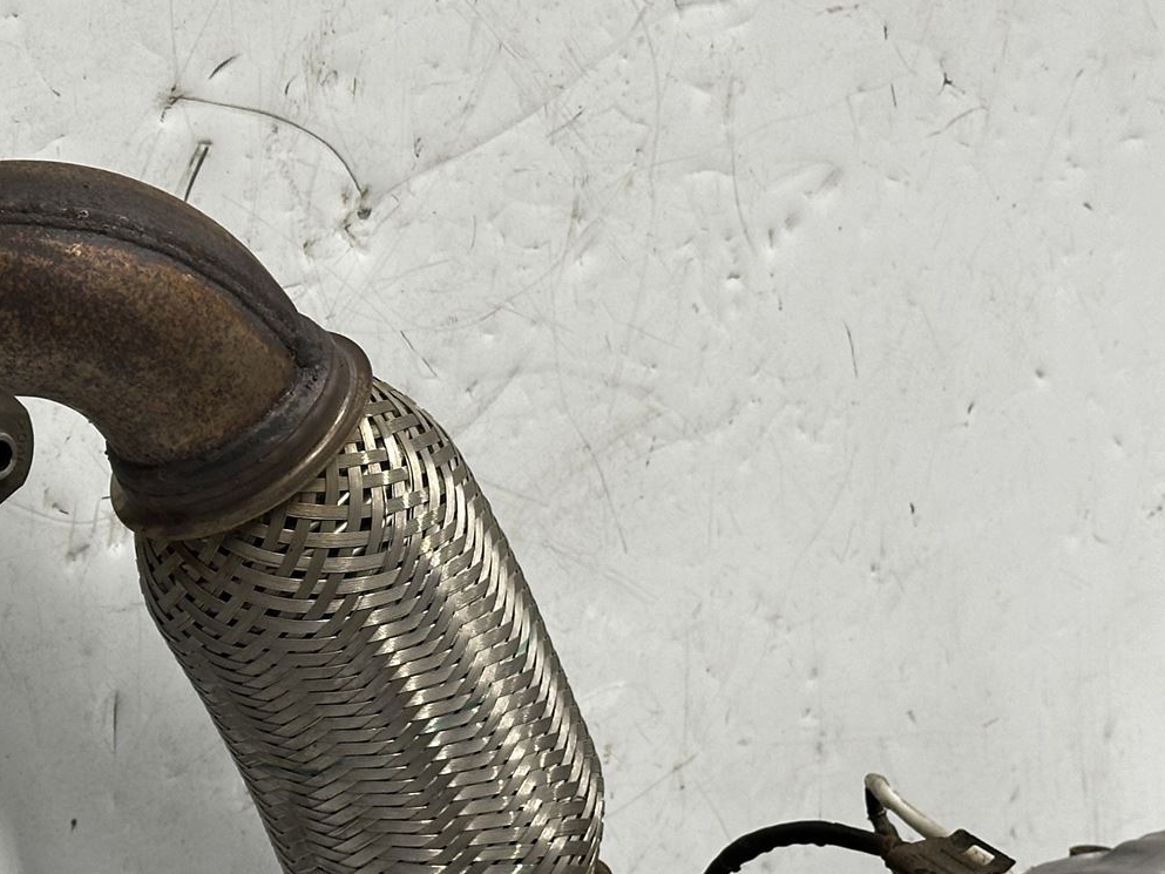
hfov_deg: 19.7
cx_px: 279
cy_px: 509
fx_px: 3332
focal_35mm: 99
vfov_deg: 14.9
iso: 100
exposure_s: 1/50
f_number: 1.78
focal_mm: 6.86
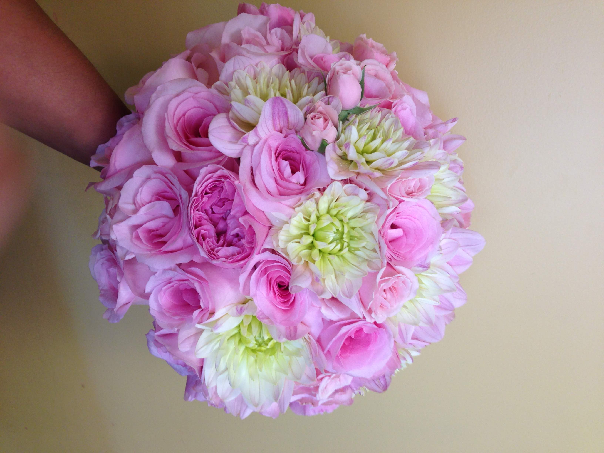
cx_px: 302
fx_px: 576
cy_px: 226
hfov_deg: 55.4
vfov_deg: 42.9
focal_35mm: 33
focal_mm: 4.12
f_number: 2.4
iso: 50
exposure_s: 1/20
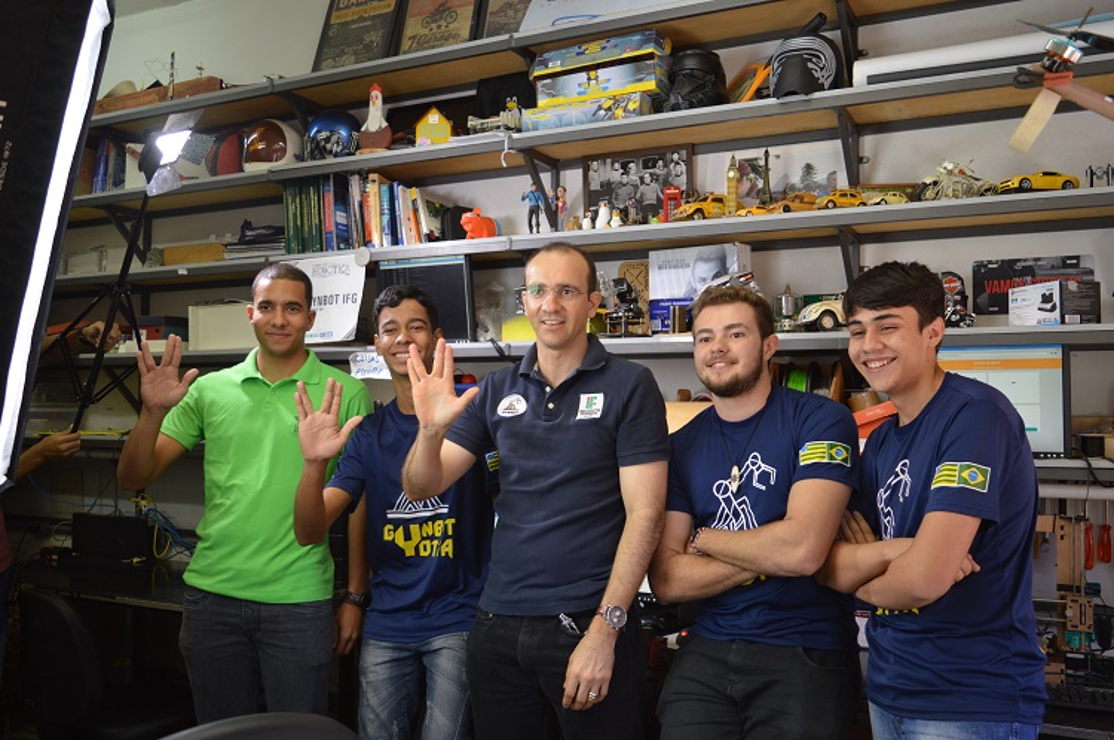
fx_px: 1020
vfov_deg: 39.9
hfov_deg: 57.3
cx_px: 557
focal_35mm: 33
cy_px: 370
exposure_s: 1/60
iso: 400
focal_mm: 22
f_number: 4
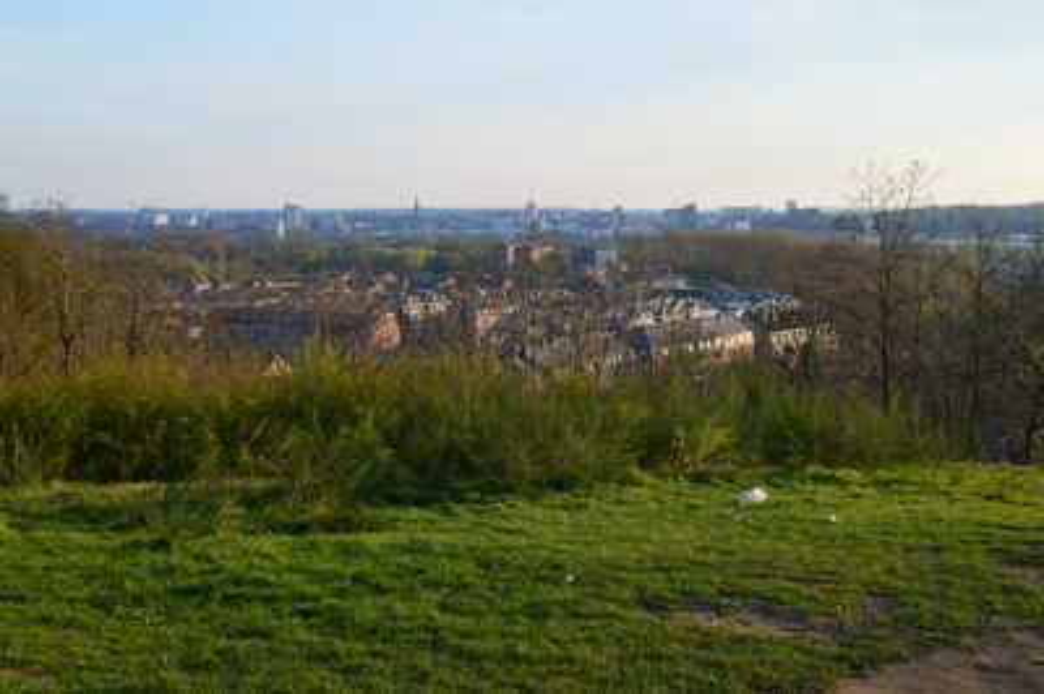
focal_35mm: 42
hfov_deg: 46.4
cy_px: 347
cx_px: 522
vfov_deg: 31.8
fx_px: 1217
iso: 400
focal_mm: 28
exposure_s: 1/250
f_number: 10
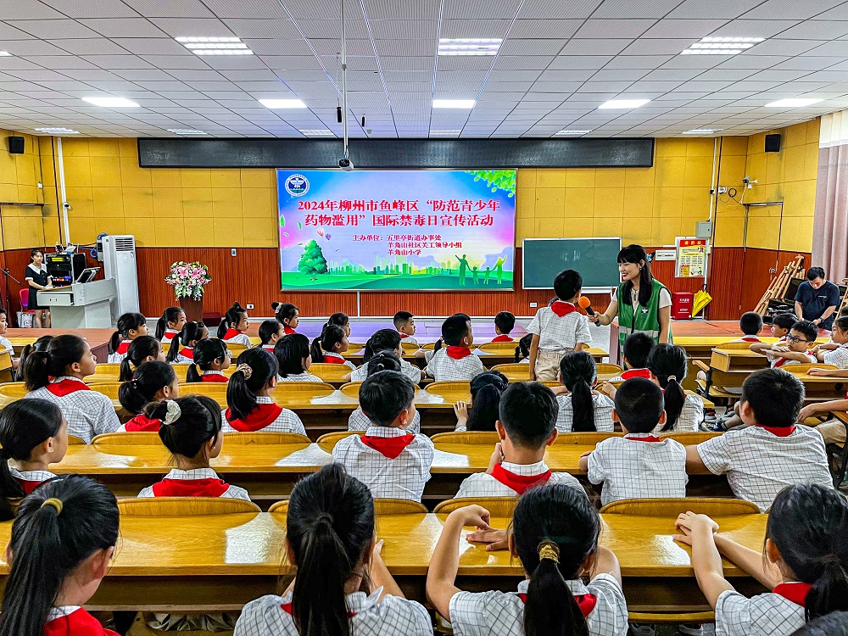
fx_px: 637
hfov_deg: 67.3
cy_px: 318
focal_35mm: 26
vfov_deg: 53.1
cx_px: 424
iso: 160
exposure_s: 1/60
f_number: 1.6
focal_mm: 5.1
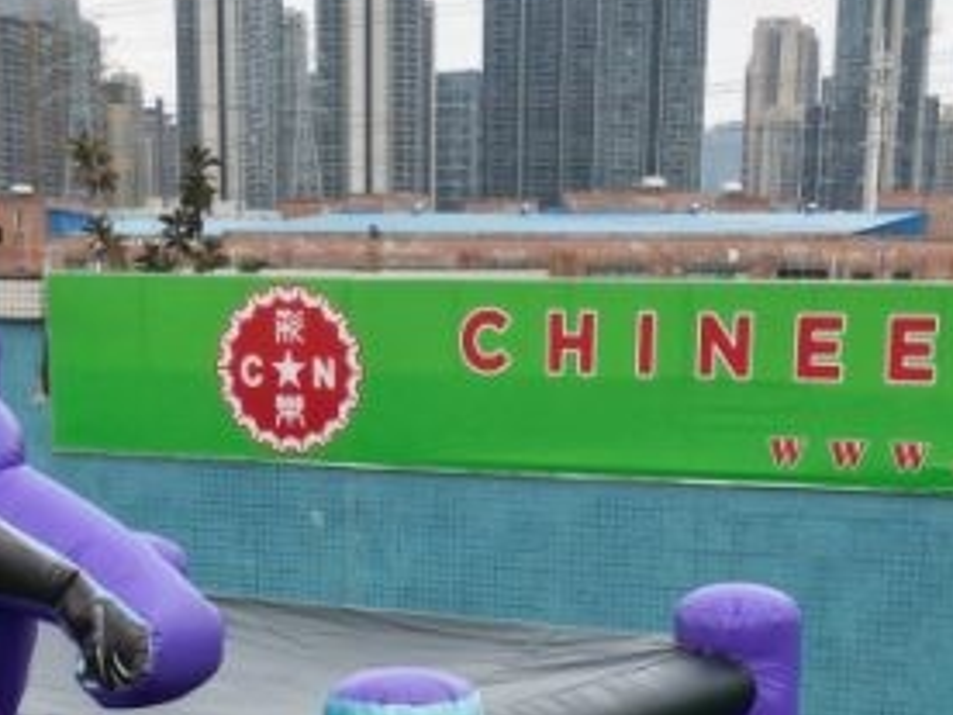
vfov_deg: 15.4
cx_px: 439
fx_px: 2450
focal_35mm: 89
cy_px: 1050
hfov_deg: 22.0
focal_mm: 6.72
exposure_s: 1/2000
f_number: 1.7
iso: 200
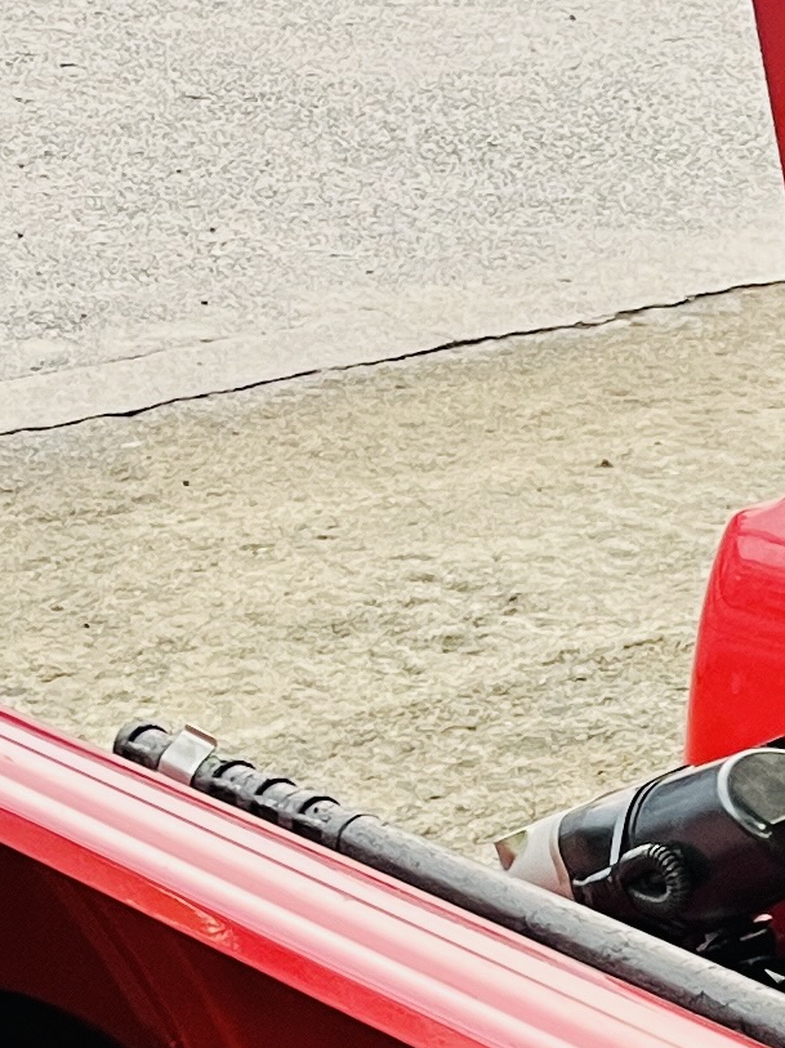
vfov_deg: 15.1
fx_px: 3904
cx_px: 1057
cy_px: 972
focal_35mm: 129
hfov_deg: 11.2
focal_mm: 5.1
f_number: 1.6
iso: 125
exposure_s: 1/75
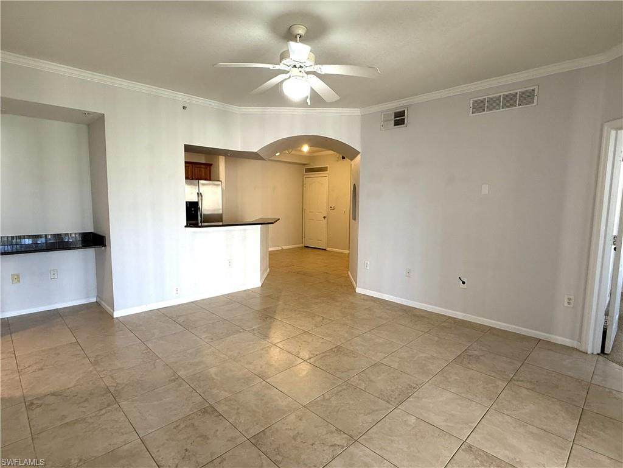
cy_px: 234
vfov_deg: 71.6
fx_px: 324
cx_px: 312
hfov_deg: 87.8
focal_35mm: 18
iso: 200
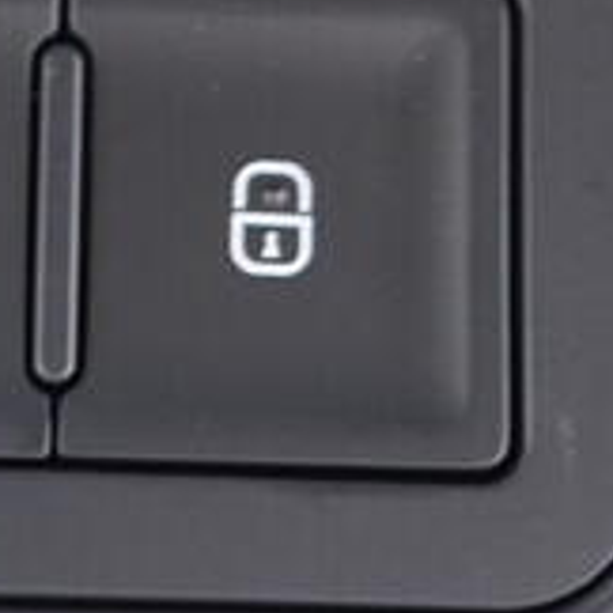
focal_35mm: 193
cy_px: 172
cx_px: 250
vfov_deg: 9.1
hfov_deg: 9.1
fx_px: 3867
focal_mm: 24
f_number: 2.8
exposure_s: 1/40
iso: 800
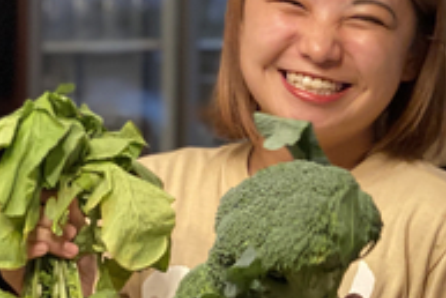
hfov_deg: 12.0
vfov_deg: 8.2
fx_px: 2083
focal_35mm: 168
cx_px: 506
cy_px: 194
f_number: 2
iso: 160
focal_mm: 6
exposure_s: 1/40
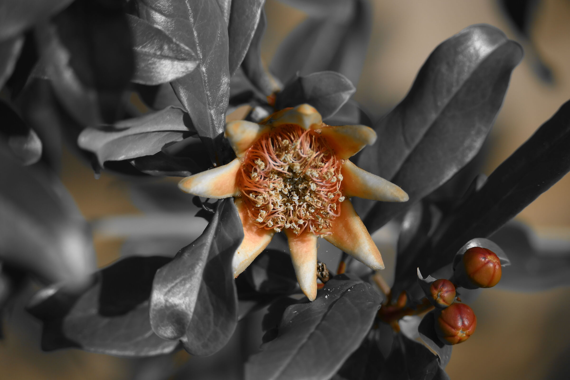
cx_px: 285
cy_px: 190
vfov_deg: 5.7
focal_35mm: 240
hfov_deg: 8.6
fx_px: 3800
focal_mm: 160
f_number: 5.6
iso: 125
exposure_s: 1/500
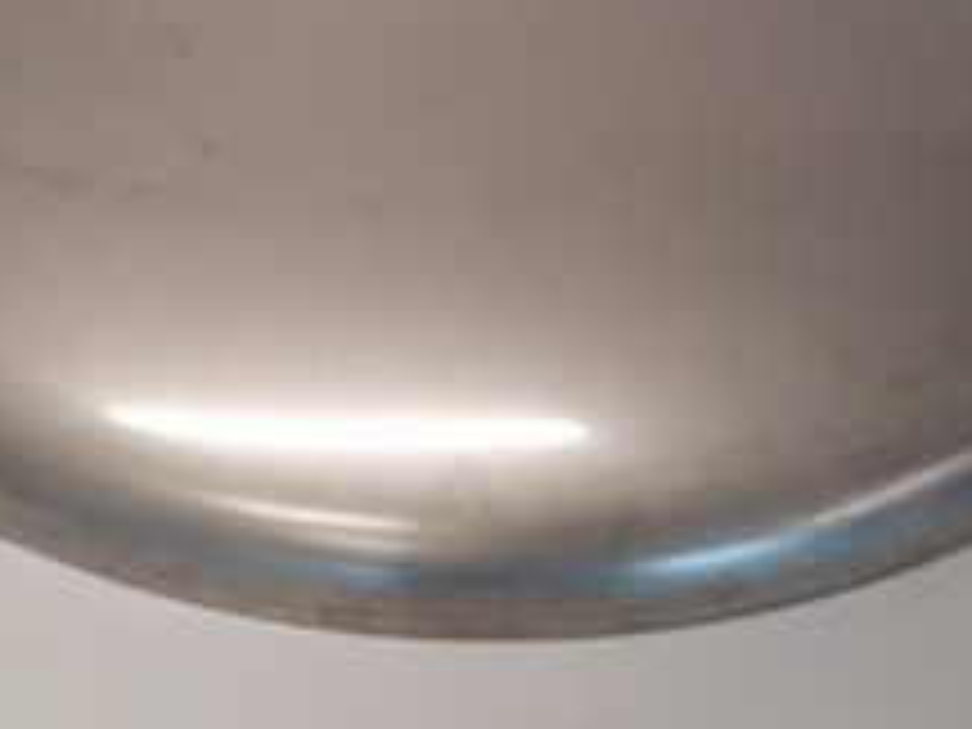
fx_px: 1629
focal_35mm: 58
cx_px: 464
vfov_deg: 23.7
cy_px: -70
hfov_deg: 33.2
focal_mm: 4.6
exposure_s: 1/50
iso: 250
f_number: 2
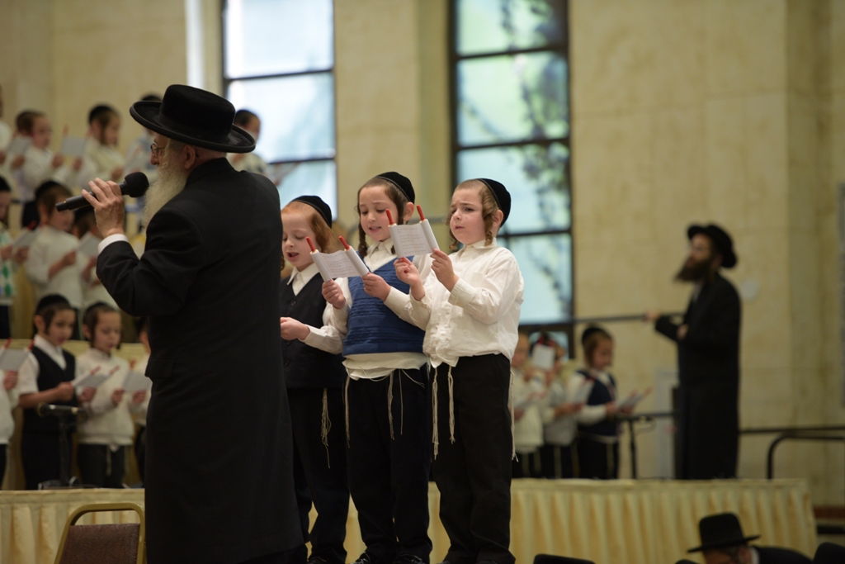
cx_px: 422
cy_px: 282
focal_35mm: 175
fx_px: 4108
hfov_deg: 11.7
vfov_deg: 7.8
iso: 500
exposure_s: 1/125
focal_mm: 175
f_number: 2.8
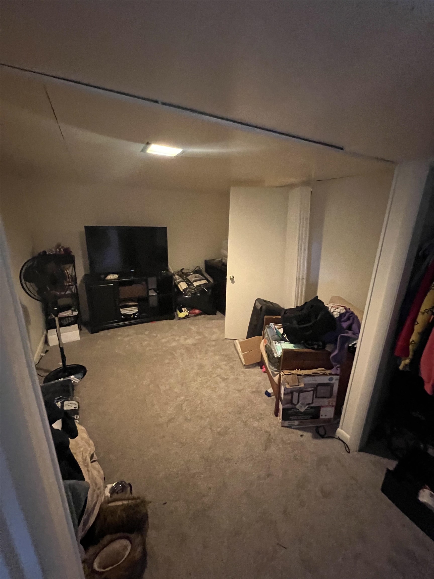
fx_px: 217
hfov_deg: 89.9
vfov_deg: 106.2
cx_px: 217
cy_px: 290
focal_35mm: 13
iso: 1000
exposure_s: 1/30
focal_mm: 1.57
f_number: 1.8
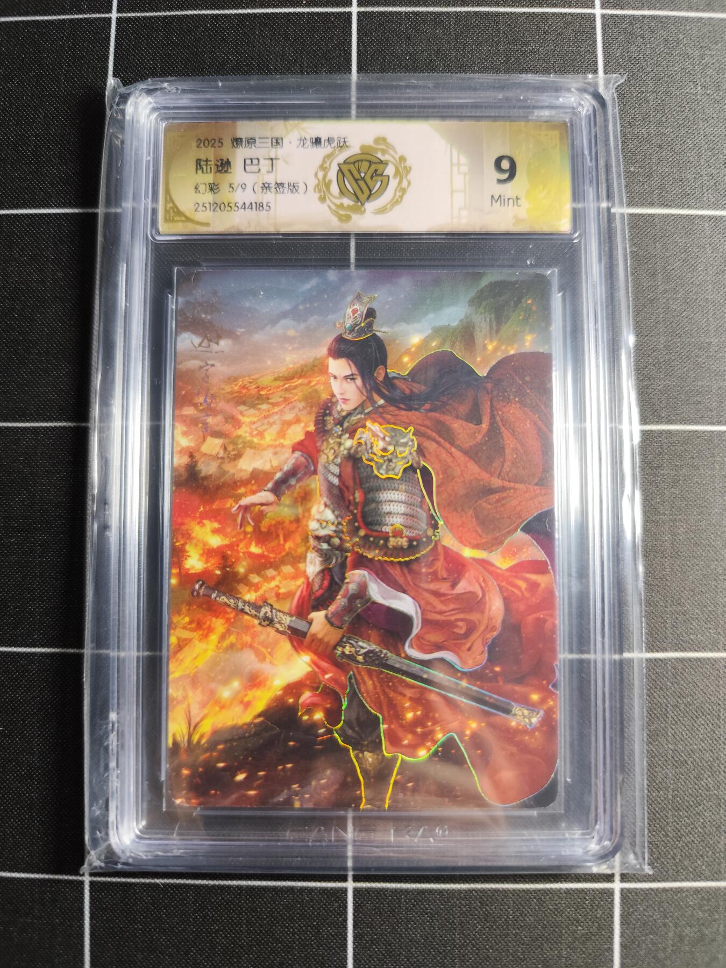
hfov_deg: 58.9
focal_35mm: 23
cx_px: 363
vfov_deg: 73.9
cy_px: 484
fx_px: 643
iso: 400
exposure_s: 1/100
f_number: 1.65
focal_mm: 6.14
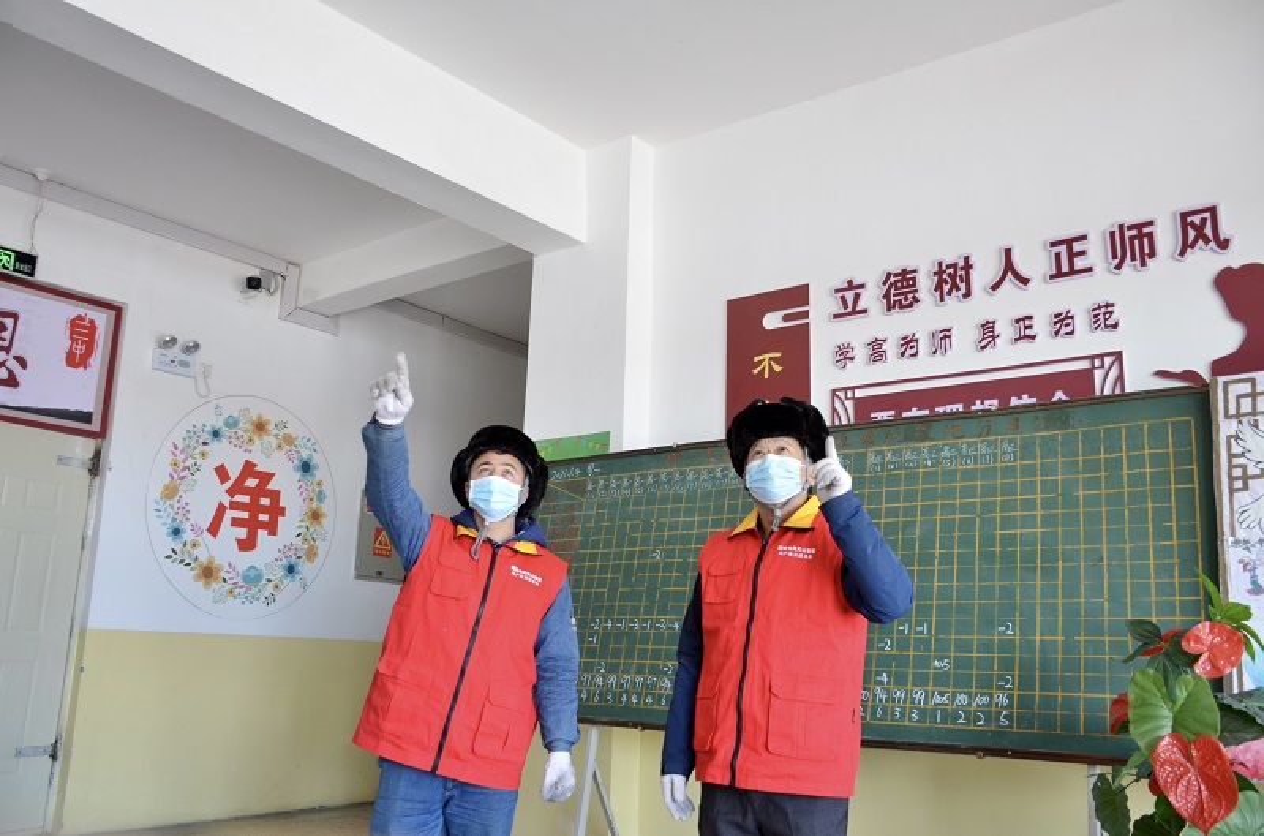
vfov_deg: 43.4
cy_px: 418
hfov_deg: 62.1
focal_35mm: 30
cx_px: 632
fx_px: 1051
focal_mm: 20
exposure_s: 1/60
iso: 640
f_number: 4
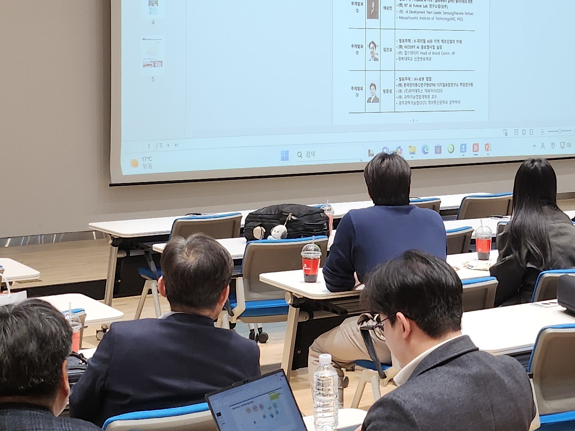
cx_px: 370
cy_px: 99
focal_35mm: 77
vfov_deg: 19.0
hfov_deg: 25.2
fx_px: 1279
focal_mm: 5
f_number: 1.8
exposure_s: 1/120
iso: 200
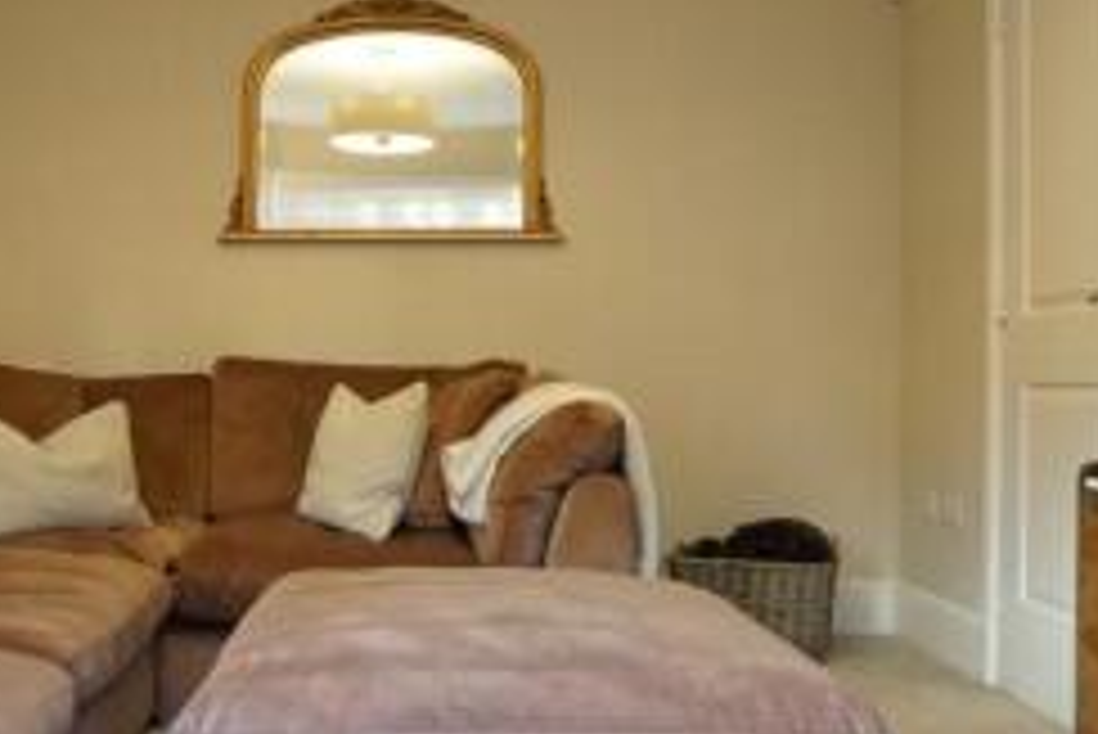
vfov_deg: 31.2
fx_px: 1312
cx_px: 358
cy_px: 358
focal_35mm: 43
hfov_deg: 44.7
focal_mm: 16
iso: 2000
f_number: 4.5
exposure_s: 1/100
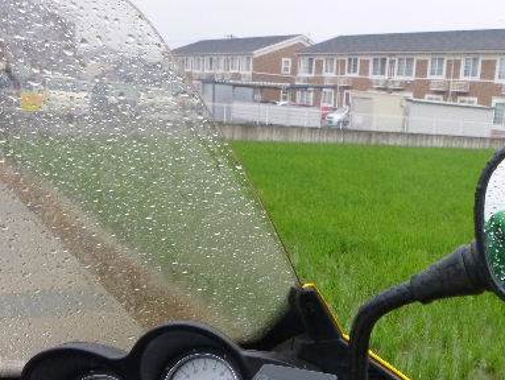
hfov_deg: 41.0
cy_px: 278
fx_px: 657
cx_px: 371
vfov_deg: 31.7
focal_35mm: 45
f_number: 3.9
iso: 320
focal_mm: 4.5
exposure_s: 1/60
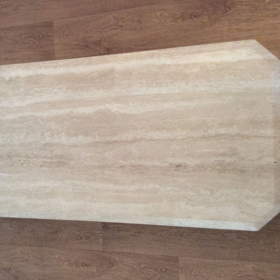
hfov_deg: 43.6
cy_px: 140
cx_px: 109
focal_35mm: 38
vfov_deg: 43.9
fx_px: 348
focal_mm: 3.3
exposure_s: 1/25
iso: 125
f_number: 2.4
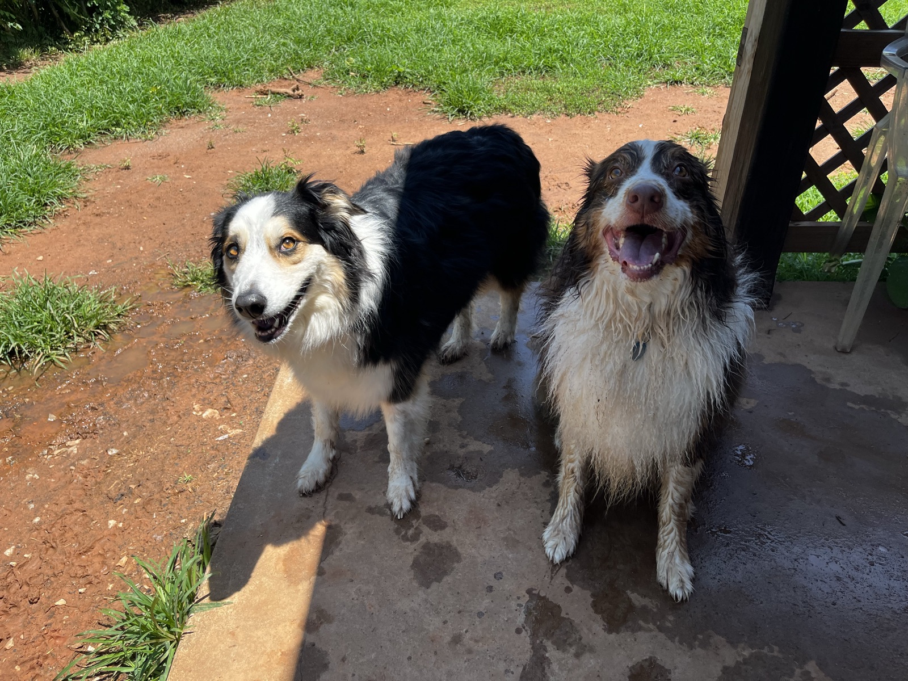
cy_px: 340
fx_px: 682
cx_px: 454
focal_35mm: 26
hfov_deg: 67.3
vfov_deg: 53.1
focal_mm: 5.1
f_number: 1.6
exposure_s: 1/1140
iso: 50
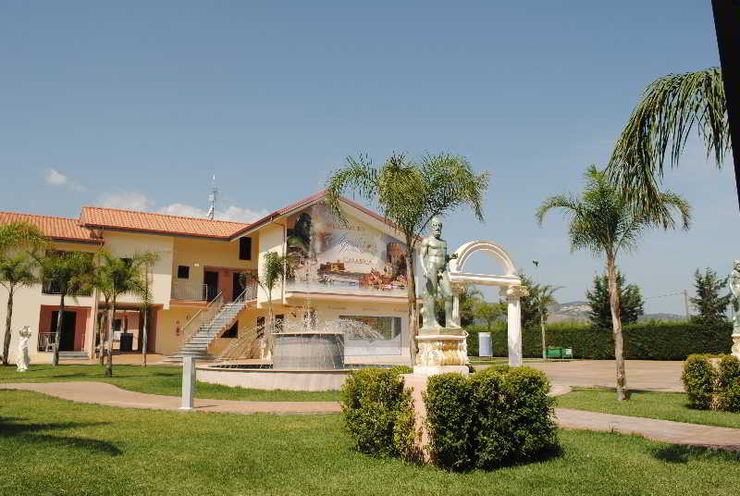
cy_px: 248
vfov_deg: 48.1
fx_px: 556
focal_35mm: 27
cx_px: 370
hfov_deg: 67.3
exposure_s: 1/320
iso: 100
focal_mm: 18
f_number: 9
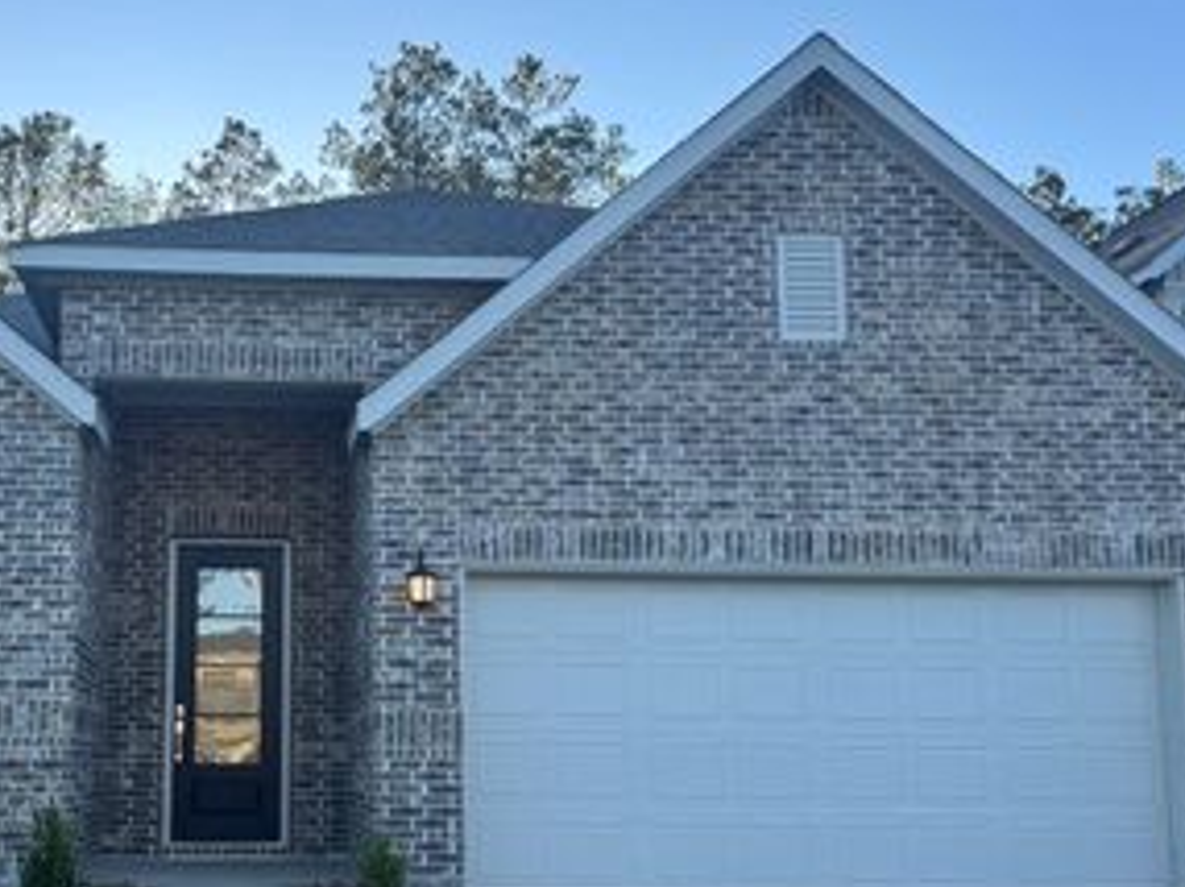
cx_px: 331
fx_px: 1437
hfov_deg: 43.7
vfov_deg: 34.1
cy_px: 553
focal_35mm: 42
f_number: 1.78
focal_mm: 6.76
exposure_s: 1/925
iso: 80
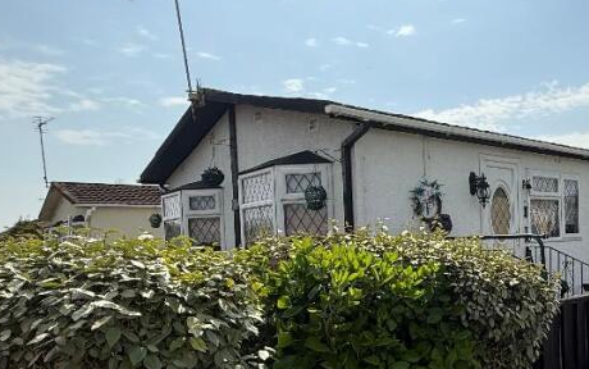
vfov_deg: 37.8
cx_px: 479
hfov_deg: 53.8
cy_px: 258
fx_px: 530
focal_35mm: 33
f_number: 2.2
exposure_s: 1/3289
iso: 50
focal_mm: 2.22
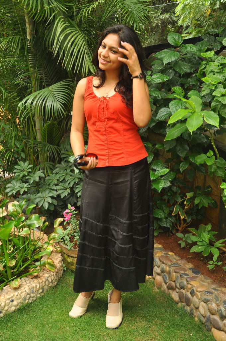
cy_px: 170
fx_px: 354
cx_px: 113
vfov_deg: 51.3
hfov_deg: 35.4
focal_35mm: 38
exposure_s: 1/125
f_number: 6.3
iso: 400
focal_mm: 25
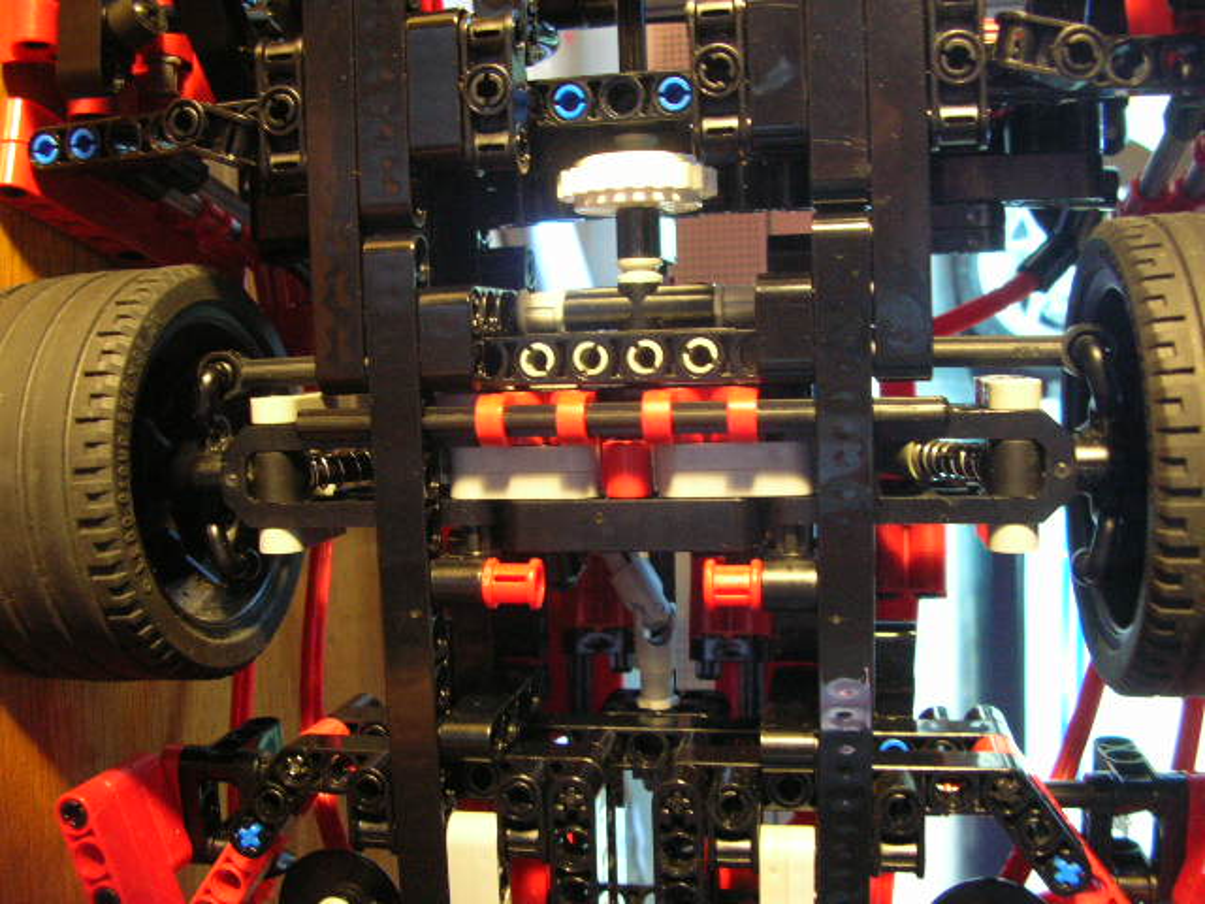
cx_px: 602
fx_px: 1218
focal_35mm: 35
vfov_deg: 40.7
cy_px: 452
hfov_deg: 52.6
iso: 200
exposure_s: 1/3.9
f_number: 2.8
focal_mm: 5.8
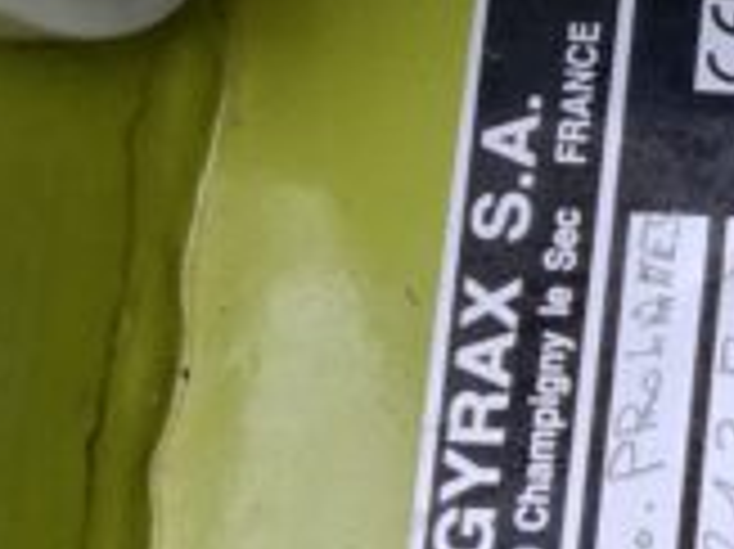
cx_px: 1198
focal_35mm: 114
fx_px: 2415
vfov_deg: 13.0
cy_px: 198
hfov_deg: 15.5
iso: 80
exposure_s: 1/60
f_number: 1.8
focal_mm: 3
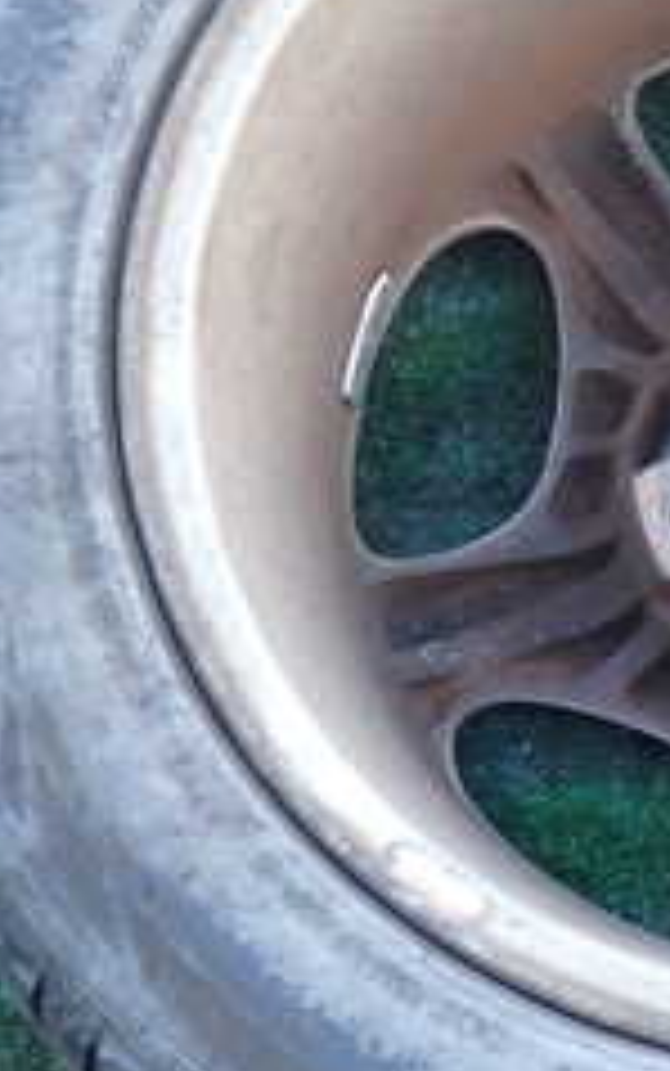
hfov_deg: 15.6
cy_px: 446
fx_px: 2334
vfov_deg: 25.8
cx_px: 841
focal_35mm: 80
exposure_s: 1/60
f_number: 2.3
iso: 100
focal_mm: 5.4
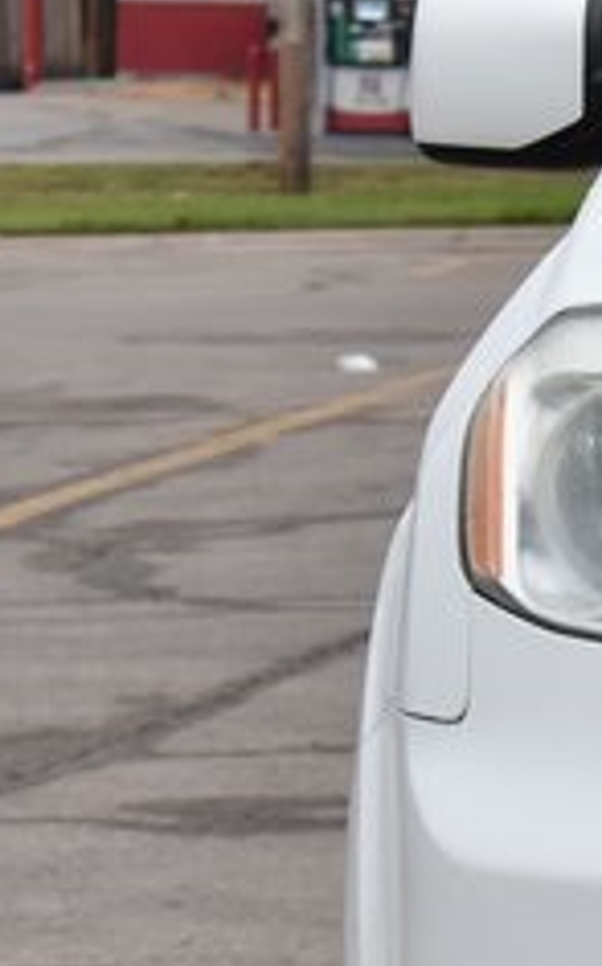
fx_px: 9610
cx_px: 1720
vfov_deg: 5.8
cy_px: 677
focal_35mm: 365
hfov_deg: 3.5
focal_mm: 55
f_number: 5.6
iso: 560
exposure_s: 1/60
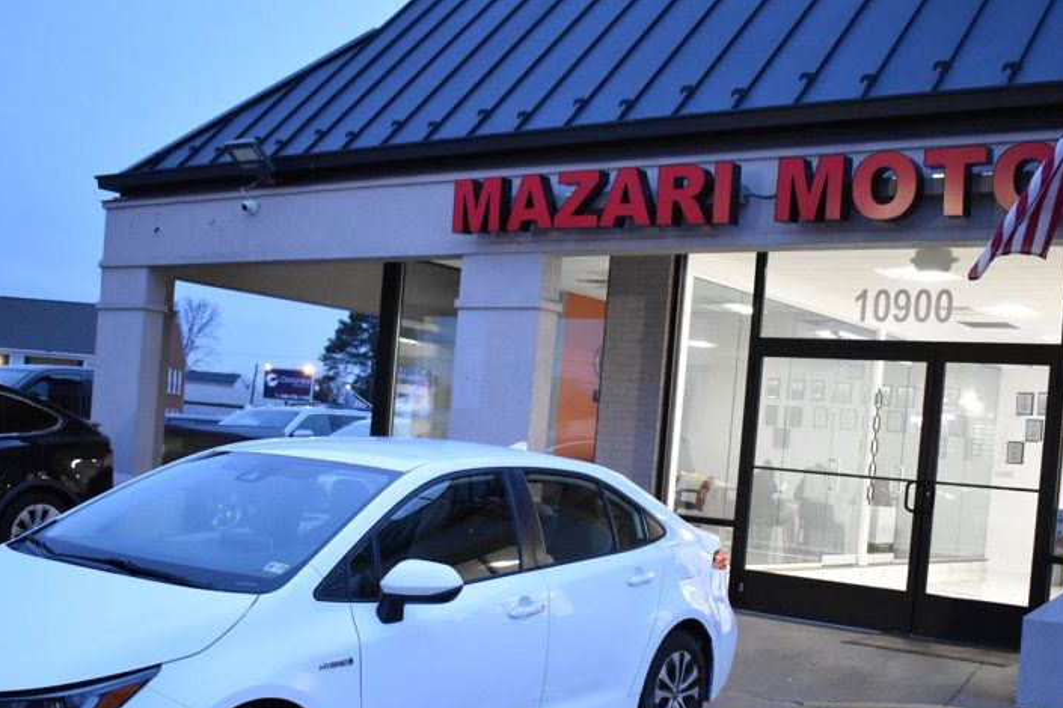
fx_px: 1350
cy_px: 488
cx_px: 526
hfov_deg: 43.0
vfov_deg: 29.2
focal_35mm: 46
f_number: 4
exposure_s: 1/125
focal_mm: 21
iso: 2800
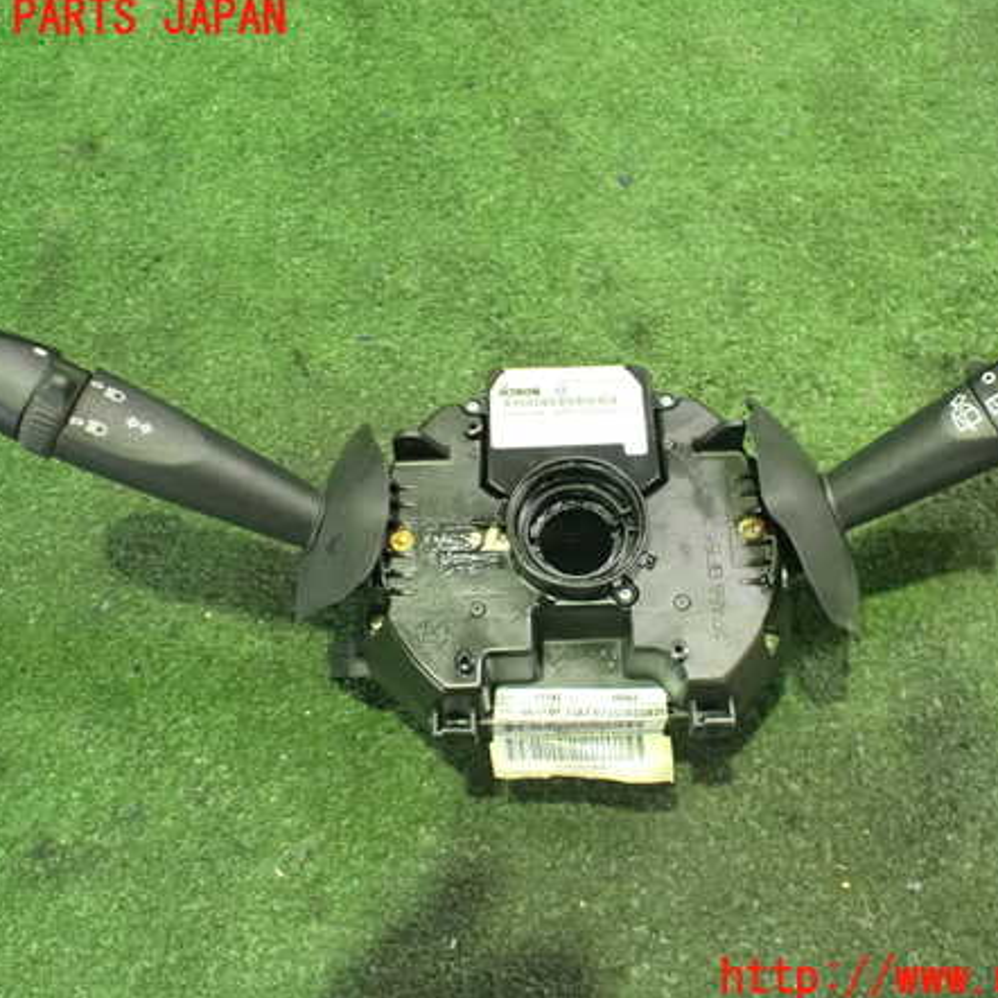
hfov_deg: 46.0
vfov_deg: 46.0
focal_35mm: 36
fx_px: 1174
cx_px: 553
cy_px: 499
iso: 1600
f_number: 2.3
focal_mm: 5.4
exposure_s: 1/30
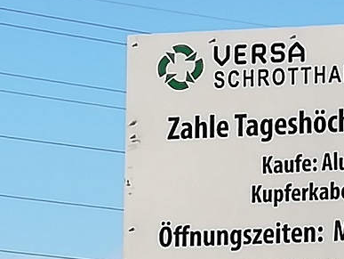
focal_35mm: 259
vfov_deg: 5.7
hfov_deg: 7.6
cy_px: 201
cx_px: 384
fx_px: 2576
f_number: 2.2
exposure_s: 1/737
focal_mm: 3.83
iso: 50
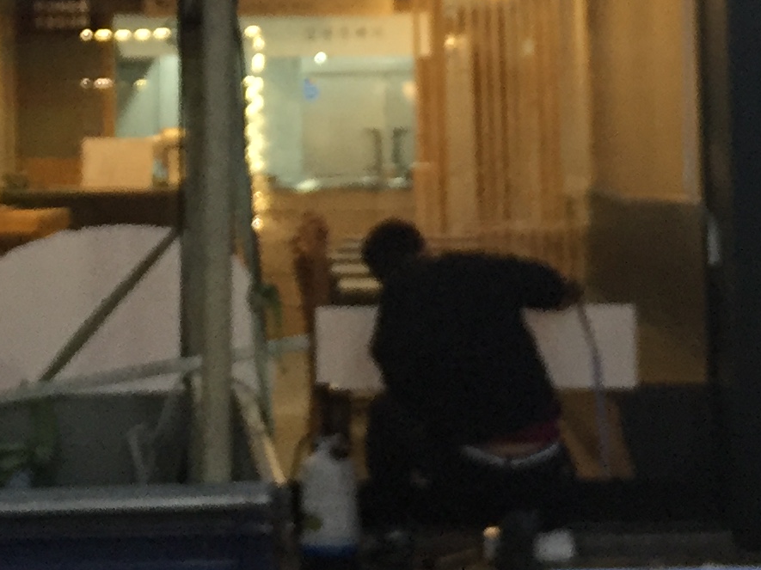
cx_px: 199
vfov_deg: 13.4
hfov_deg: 18.3
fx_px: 2351
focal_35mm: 107
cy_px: -124
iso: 125
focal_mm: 4.15
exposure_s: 1/30
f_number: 2.2
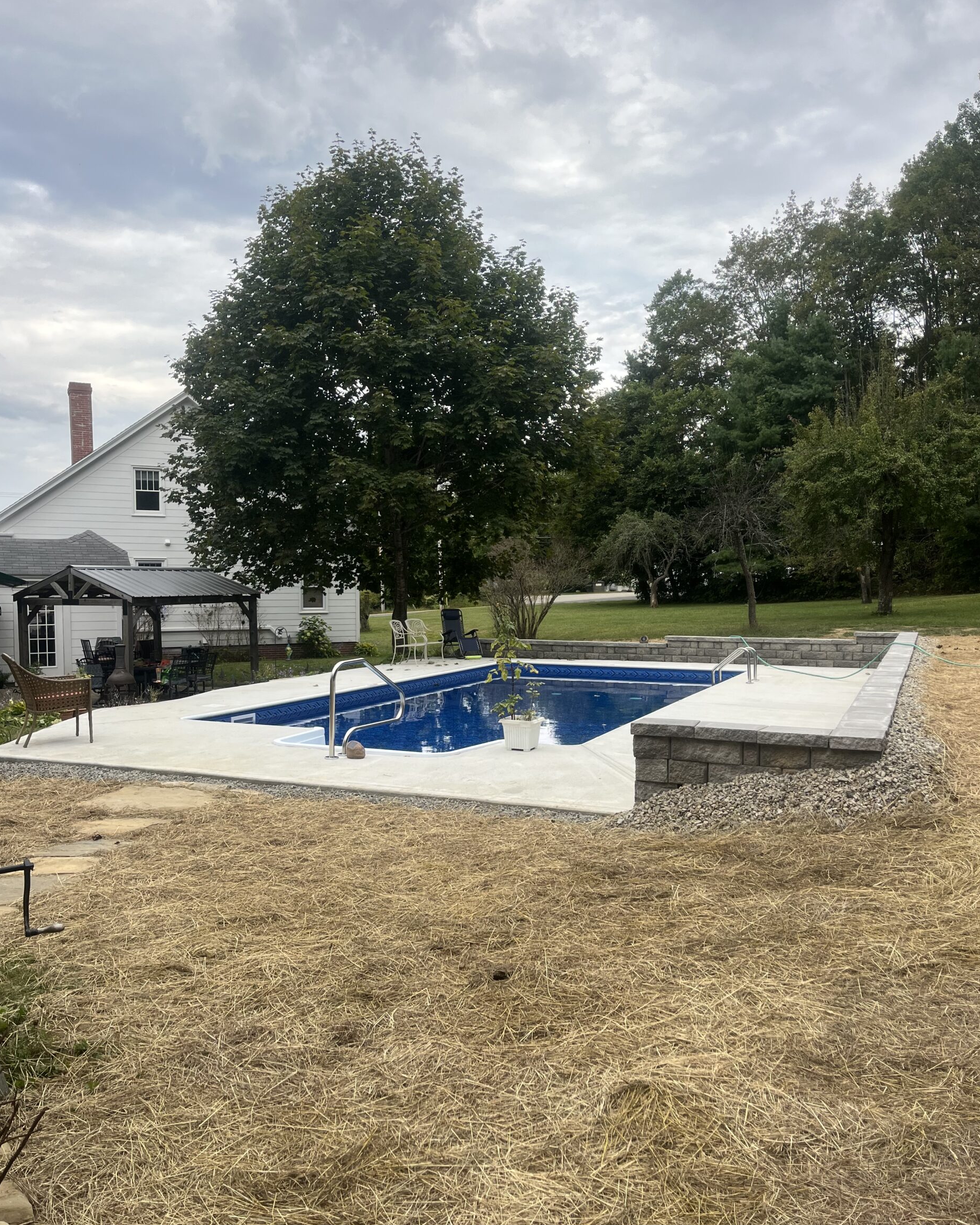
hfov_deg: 51.5
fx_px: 1015
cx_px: 496
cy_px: 633
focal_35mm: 28
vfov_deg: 62.2
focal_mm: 5.1
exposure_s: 1/642
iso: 50
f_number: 1.6
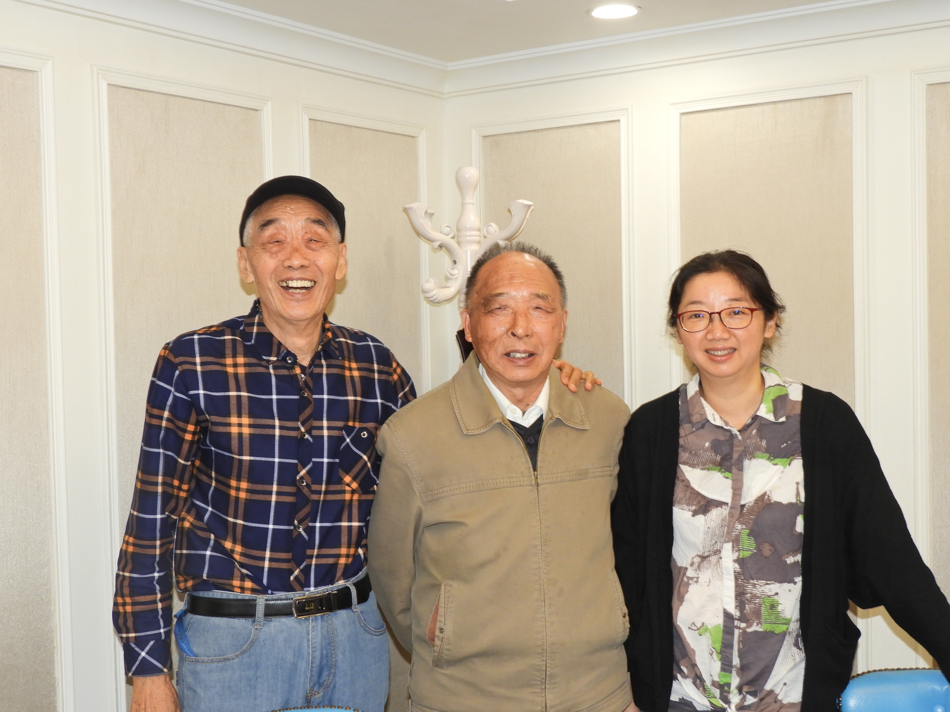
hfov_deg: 42.1
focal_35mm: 45
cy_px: 356
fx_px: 1235
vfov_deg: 32.2
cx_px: 475
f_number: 4
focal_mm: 8.1
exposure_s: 1/30
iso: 200
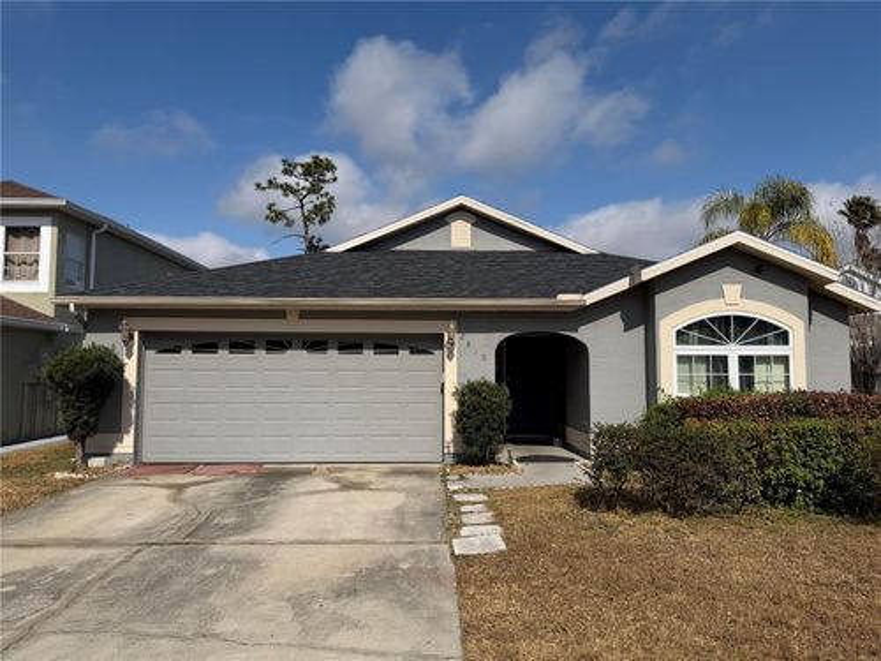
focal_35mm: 24
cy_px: 330
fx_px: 611
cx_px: 440
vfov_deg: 56.8
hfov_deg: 71.6
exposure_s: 1/10309
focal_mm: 6.76
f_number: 1.78
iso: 80
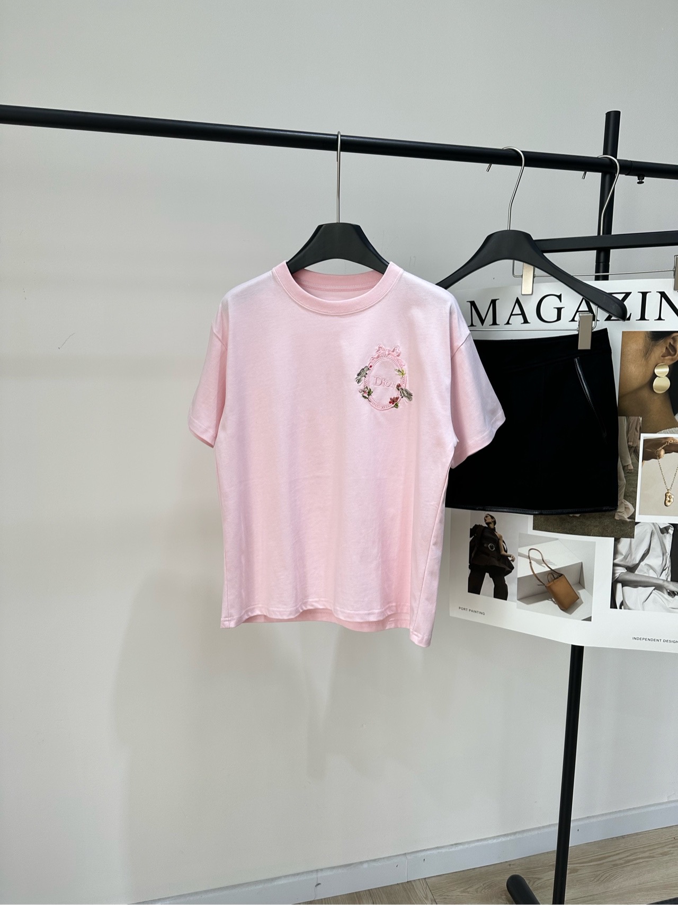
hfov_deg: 56.8
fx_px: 627
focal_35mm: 24
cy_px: 452
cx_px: 339
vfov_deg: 71.6
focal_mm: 6.86
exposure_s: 1/352
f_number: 1.78
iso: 80
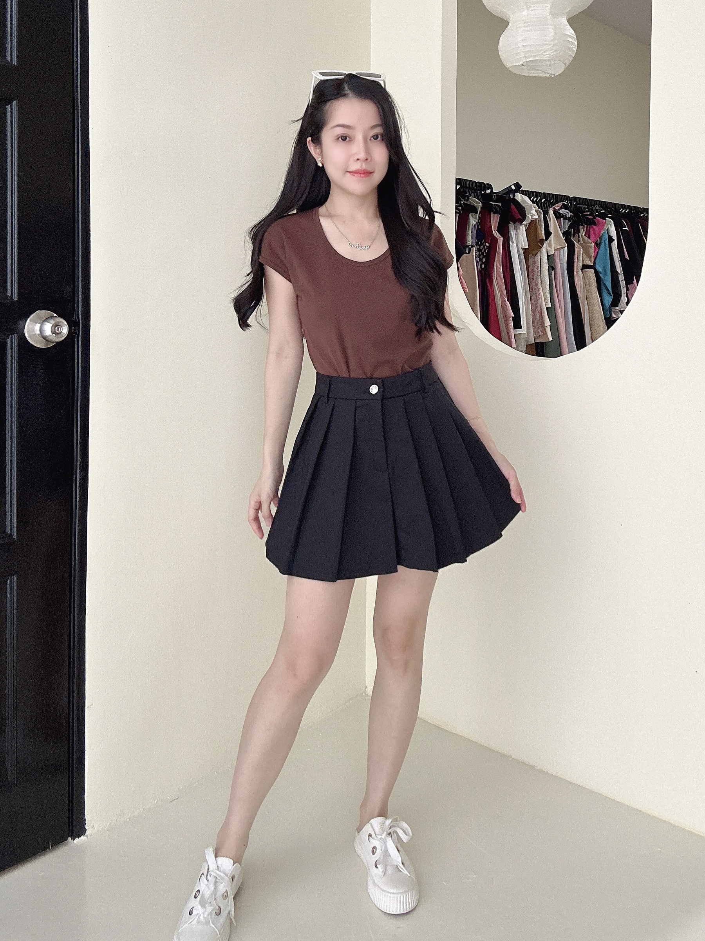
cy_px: 470
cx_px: 352
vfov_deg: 73.9
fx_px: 625
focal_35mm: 23
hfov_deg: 58.9
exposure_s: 1/60
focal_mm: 2.69
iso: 100
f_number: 1.9
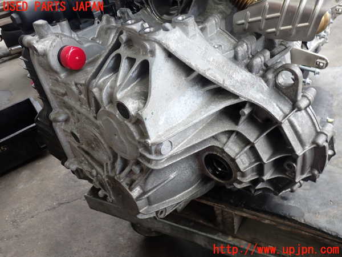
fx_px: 296
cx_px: 171
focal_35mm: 30
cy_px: 128
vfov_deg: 46.8
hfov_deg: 60.0
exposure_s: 1/125
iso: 200
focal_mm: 5.4
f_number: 2.3
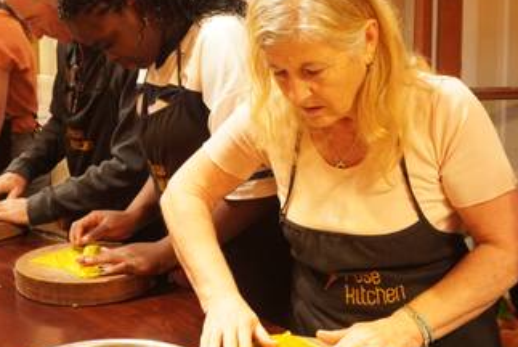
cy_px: 108
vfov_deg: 27.4
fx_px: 706
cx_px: 212
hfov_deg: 40.2
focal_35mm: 49
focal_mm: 22
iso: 2500
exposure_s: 1/50
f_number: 5.6
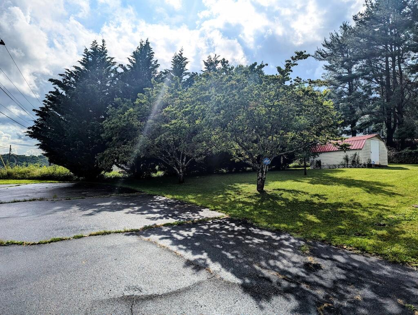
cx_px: 209
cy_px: 158
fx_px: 290
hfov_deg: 71.5
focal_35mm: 24
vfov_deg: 56.9
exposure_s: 1/4184
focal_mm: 6.81
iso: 38
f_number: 1.85
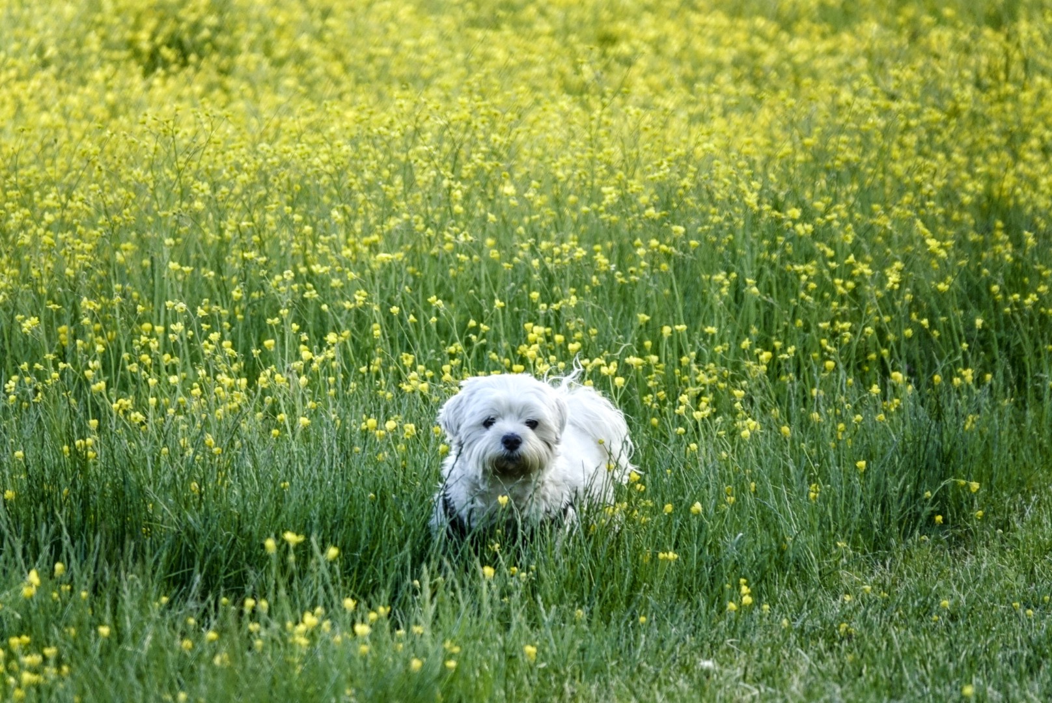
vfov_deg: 2.8
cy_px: 352
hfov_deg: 4.1
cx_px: 526
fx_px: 14621
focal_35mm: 500
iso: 800
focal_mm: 183.43
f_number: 4
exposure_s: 1/640
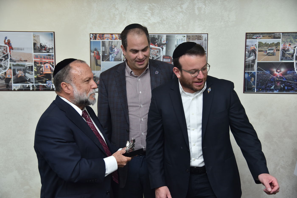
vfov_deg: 29.3
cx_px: 148
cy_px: 99
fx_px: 380
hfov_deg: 42.7
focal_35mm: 46
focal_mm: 46
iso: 500
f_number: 4
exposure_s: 1/200
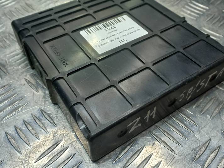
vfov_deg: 39.5
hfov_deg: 51.4
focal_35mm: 36
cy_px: 71
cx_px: 111
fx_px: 233
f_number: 1.8
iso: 40
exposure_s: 1/100
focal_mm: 4.6
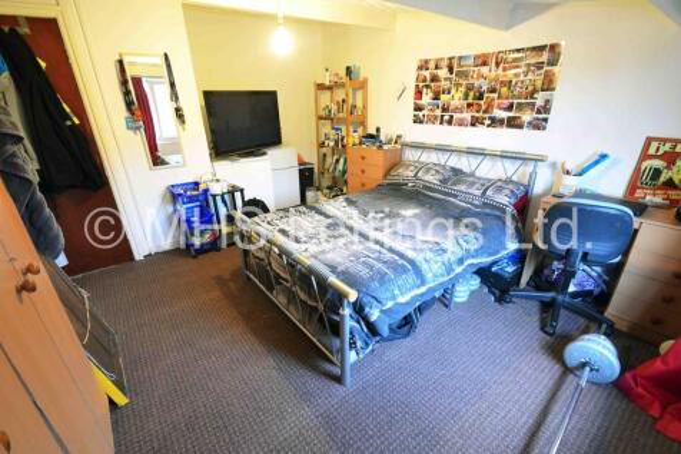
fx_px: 284
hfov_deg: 100.4
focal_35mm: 15
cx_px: 340
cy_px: 227
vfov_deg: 77.3
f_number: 5
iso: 1000
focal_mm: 10
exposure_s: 1/3
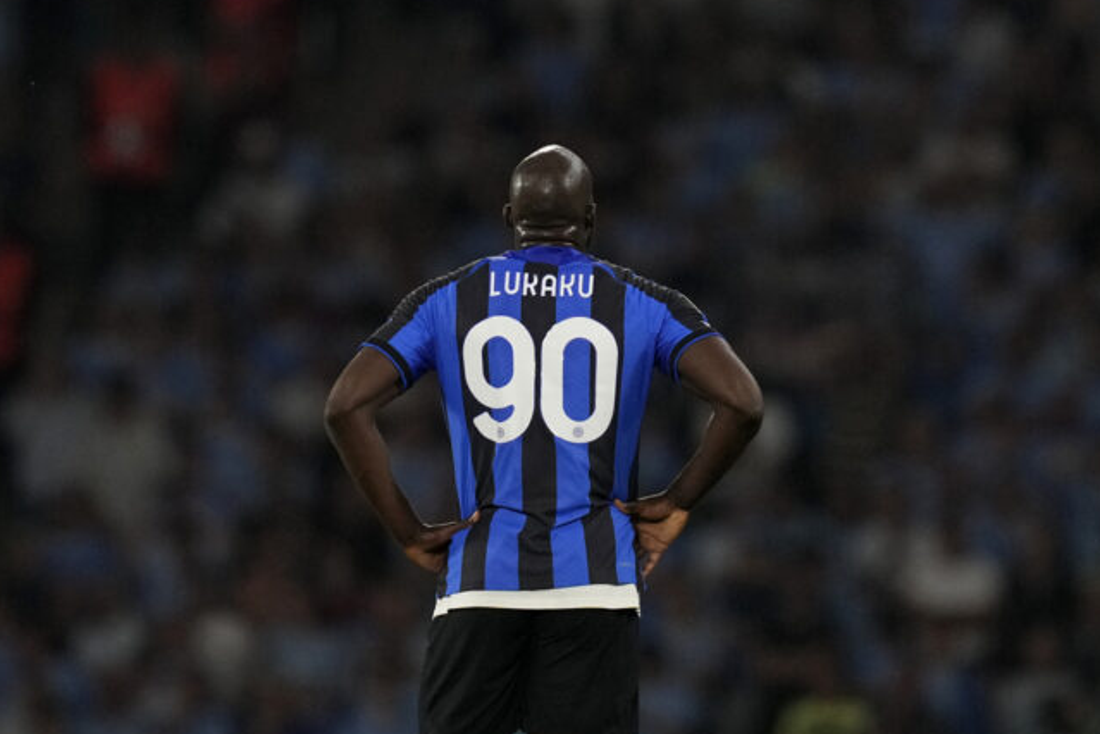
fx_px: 19126
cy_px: 190
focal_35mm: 626
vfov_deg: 2.2
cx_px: 551
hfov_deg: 3.3
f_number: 3.2
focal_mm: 400
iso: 2500
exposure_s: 1/2000
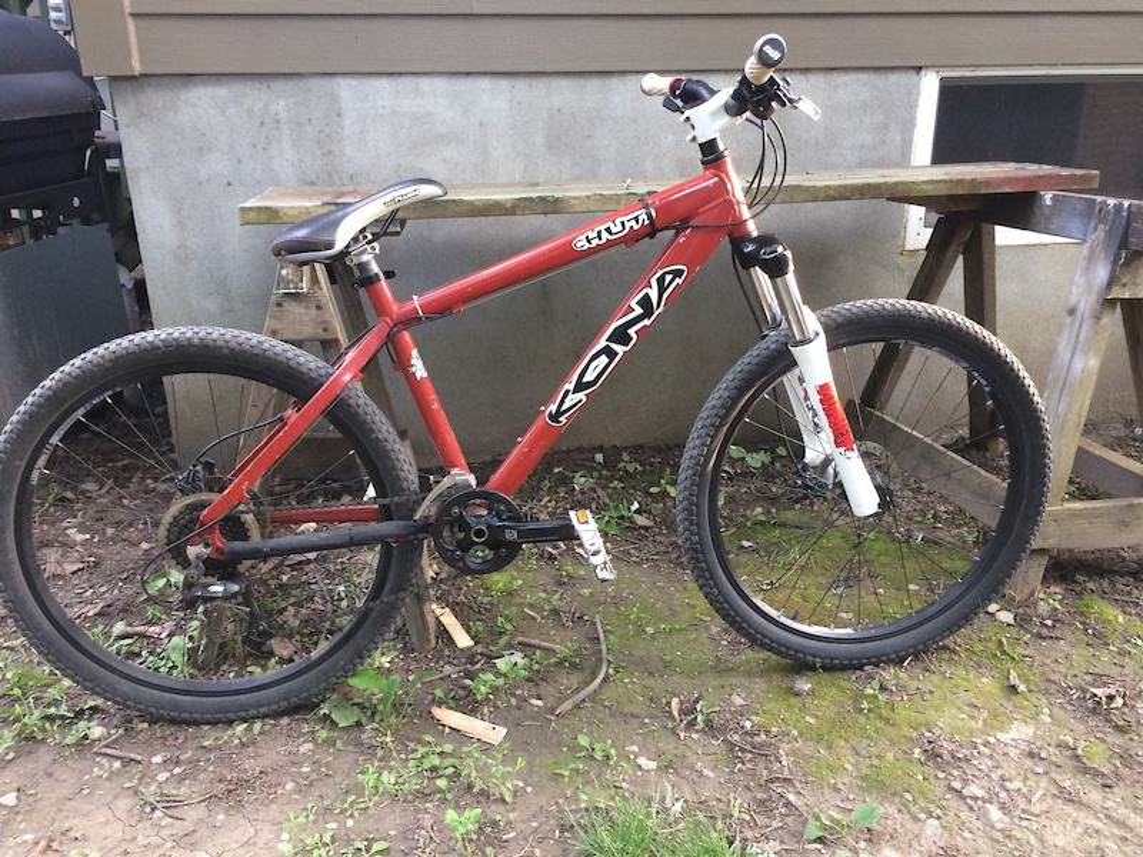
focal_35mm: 29
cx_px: 572
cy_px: 428
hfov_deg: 61.7
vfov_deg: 48.2
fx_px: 958
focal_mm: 4.15
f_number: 2.2
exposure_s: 1/30
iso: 100
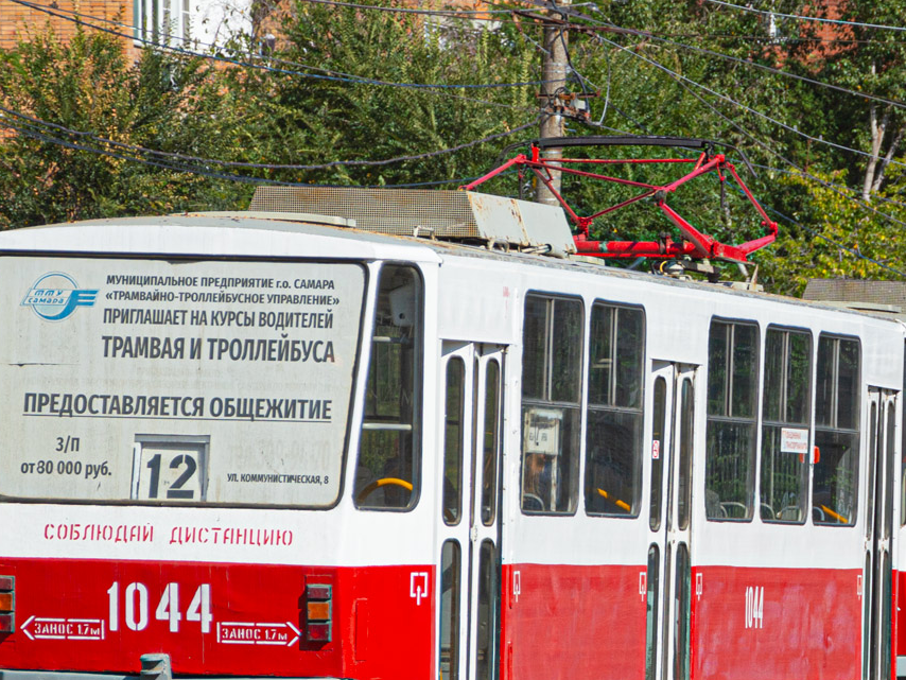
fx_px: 6493
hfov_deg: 8.0
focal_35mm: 248
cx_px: 586
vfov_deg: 6.0
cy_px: 476
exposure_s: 1/1000
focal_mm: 98
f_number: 5.6
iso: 100
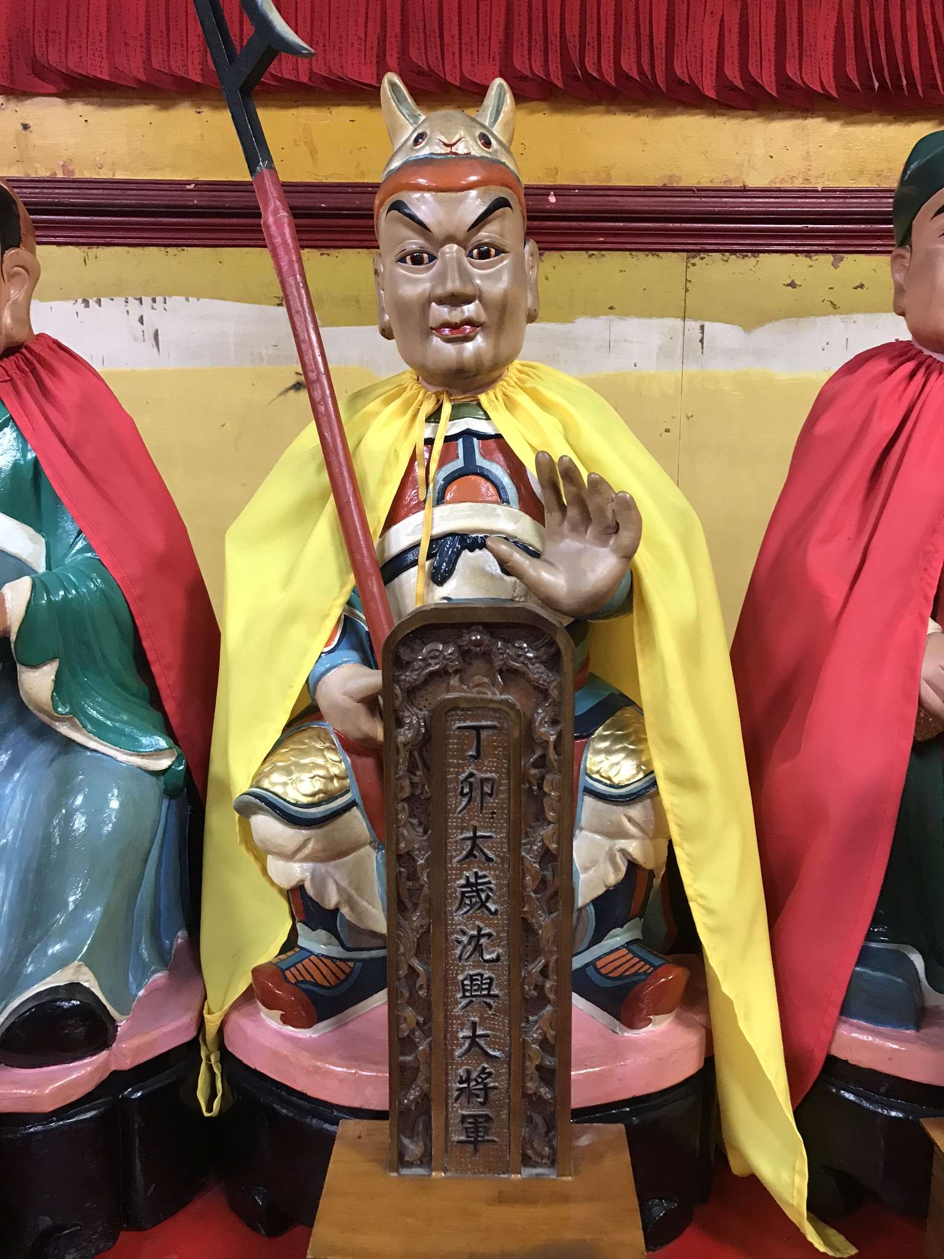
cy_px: 630
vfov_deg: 63.4
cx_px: 472
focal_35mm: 28
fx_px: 1018
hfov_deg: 49.7
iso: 64
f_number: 1.8
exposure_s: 1/15
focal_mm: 3.99
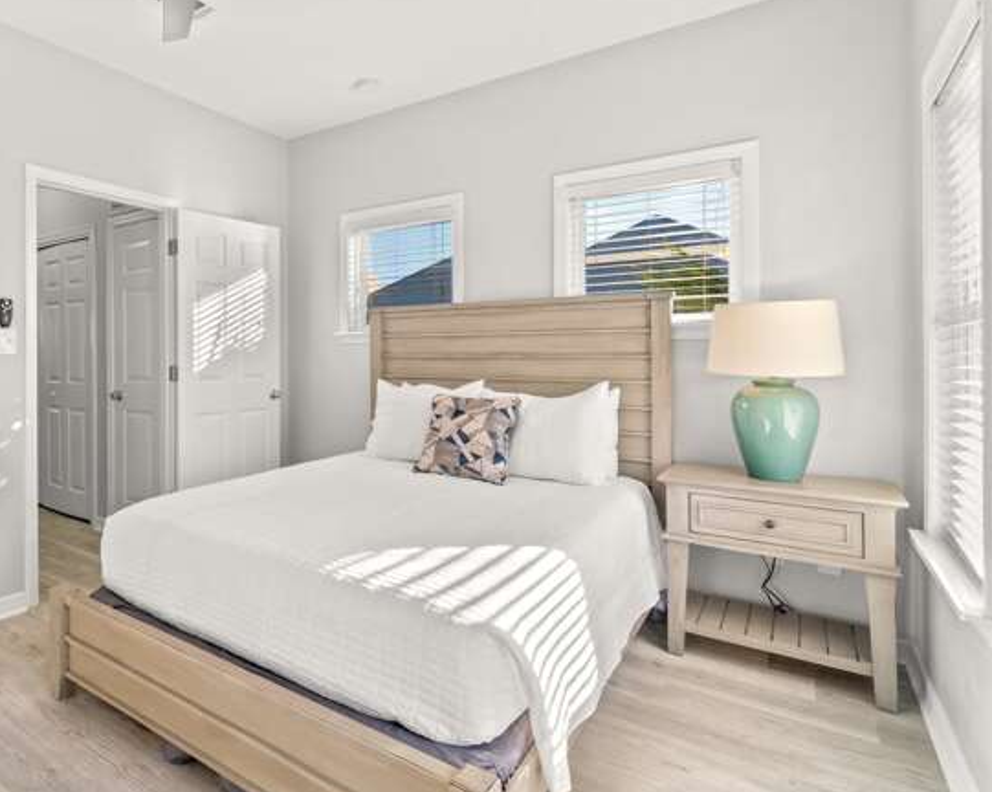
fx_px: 587
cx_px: 290
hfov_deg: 76.4
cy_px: 339
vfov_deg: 67.7
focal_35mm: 20
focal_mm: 10
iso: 800
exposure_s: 1/13
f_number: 8
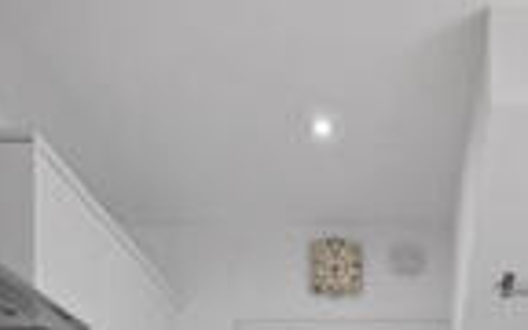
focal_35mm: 47
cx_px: 396
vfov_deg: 21.1
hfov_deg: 41.4
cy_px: 548
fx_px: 676
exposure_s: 1/20
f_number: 8
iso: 640
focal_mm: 14
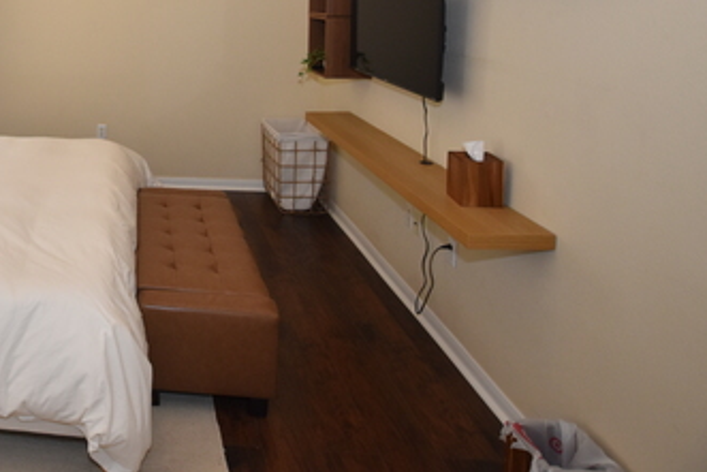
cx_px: 56
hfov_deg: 54.4
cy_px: 40
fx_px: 570
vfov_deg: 41.2
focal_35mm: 29
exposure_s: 1/125
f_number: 4
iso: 800
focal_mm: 10
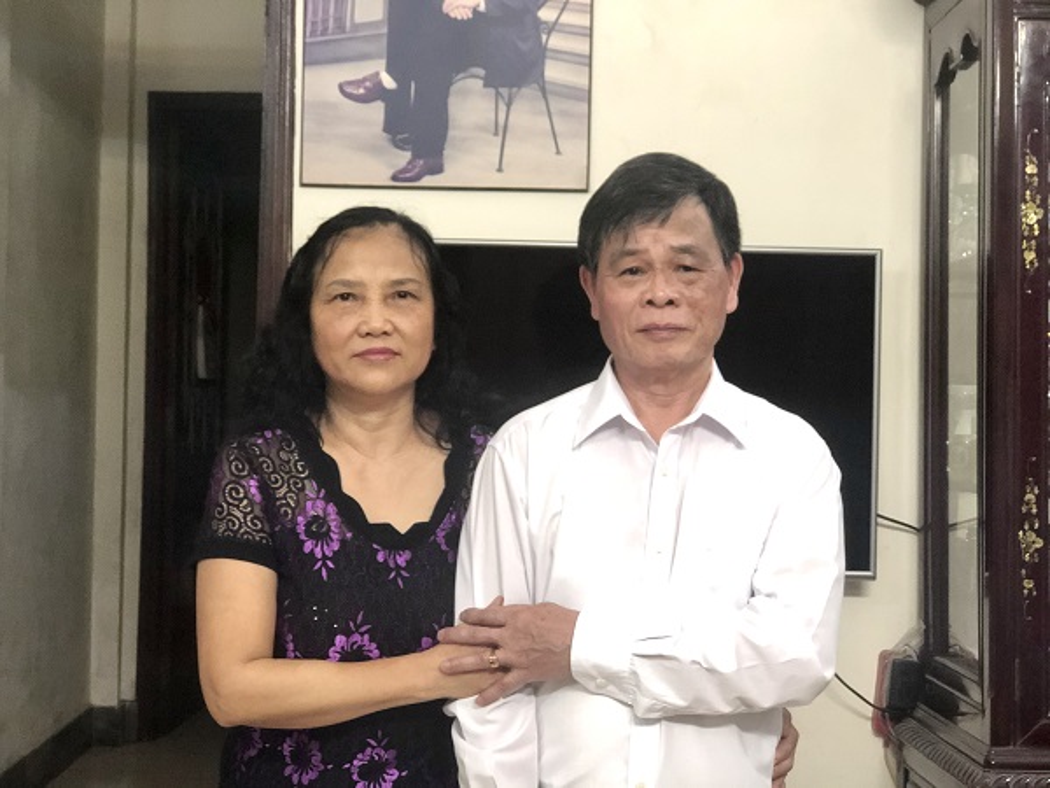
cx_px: 525
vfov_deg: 25.7
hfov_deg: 33.8
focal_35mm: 57
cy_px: 394
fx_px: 1729
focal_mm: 6.6
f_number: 2.8
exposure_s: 1/33
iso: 800
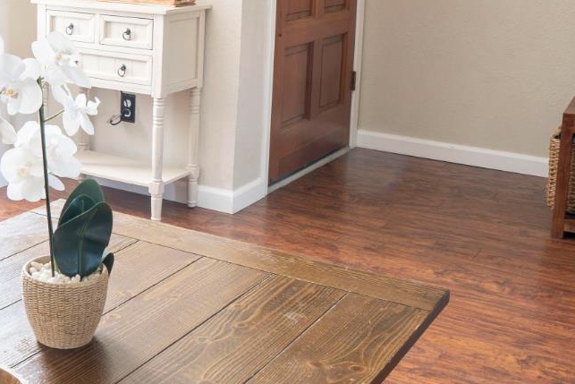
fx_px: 895
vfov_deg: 23.8
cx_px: 97
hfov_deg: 34.3
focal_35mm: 56
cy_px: 67
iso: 100
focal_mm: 16
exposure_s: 1.6
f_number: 11
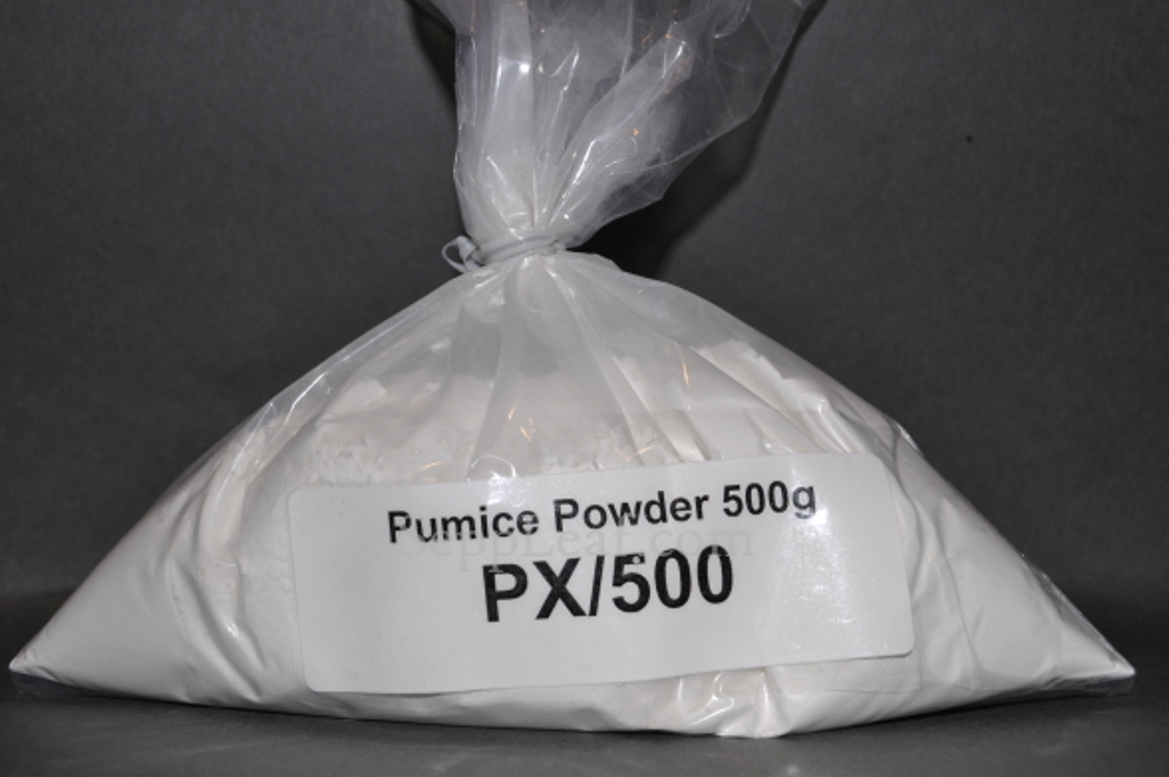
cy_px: 389
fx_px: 1395
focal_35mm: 43
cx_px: 577
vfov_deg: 31.1
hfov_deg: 45.5
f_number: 9
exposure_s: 1/160
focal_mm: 28
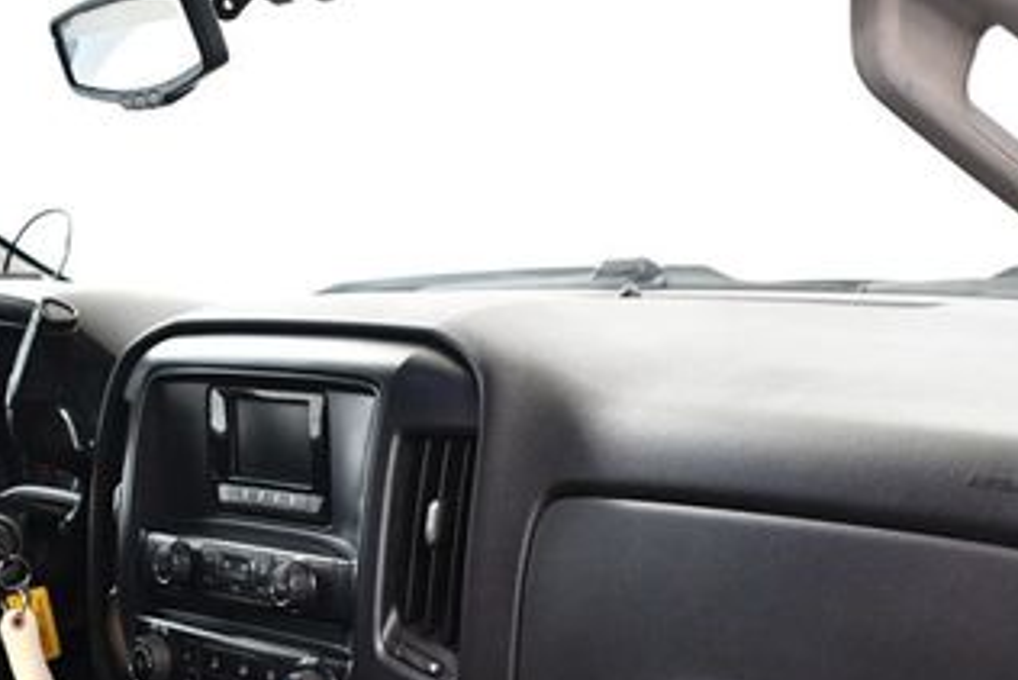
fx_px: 2065
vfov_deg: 18.4
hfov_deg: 27.7
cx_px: 435
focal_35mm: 73
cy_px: 583
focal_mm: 18
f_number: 3.5
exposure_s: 1/100
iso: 3200
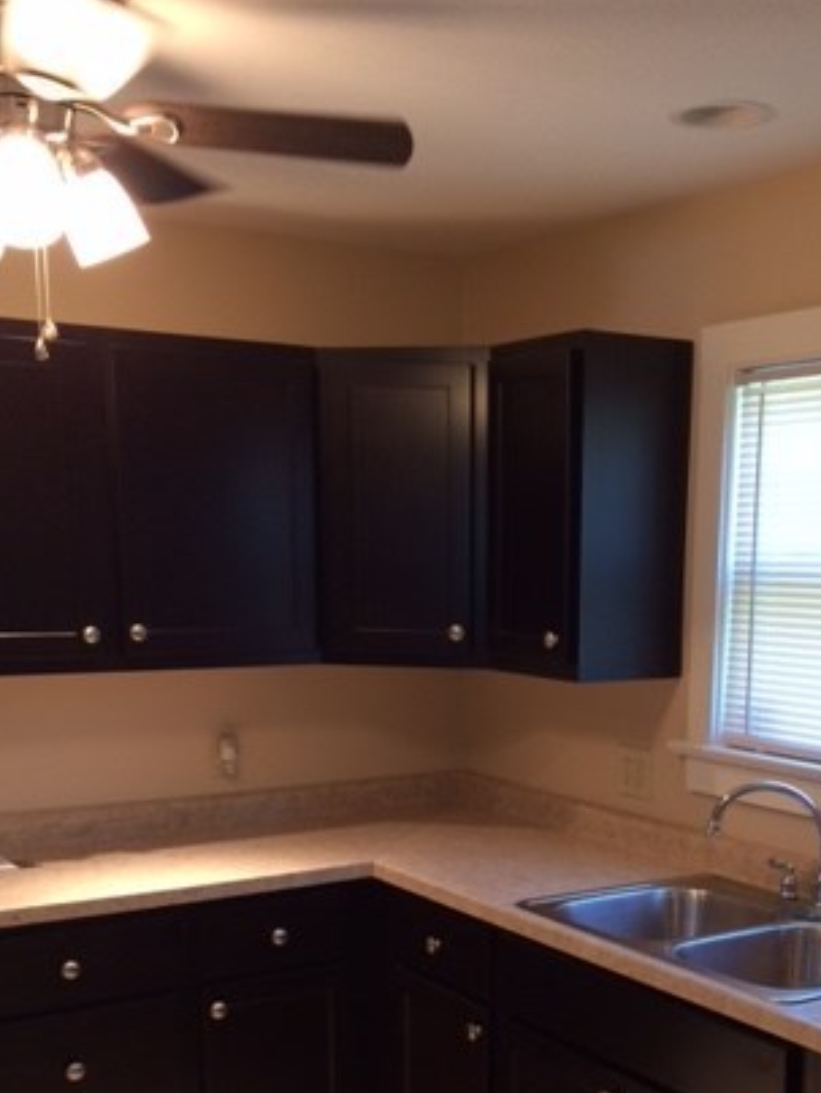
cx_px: 542
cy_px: 816
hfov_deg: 31.3
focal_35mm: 46
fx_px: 1452
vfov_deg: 40.1
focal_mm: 4.15
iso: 100
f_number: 2.2
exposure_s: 1/30
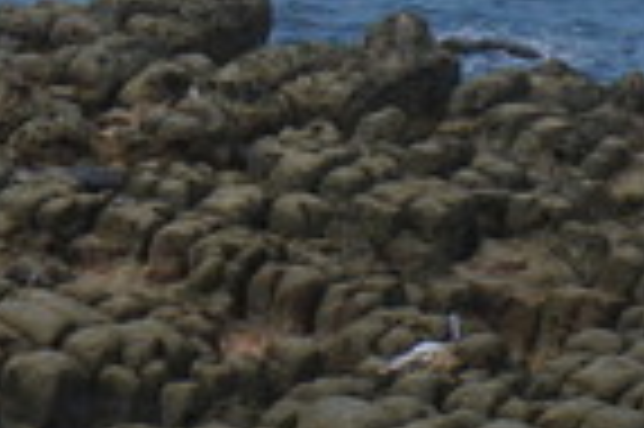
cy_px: -266
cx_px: 113
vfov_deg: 3.7
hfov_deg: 5.7
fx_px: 6504
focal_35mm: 364
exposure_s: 1/400
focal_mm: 39
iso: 160
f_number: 10
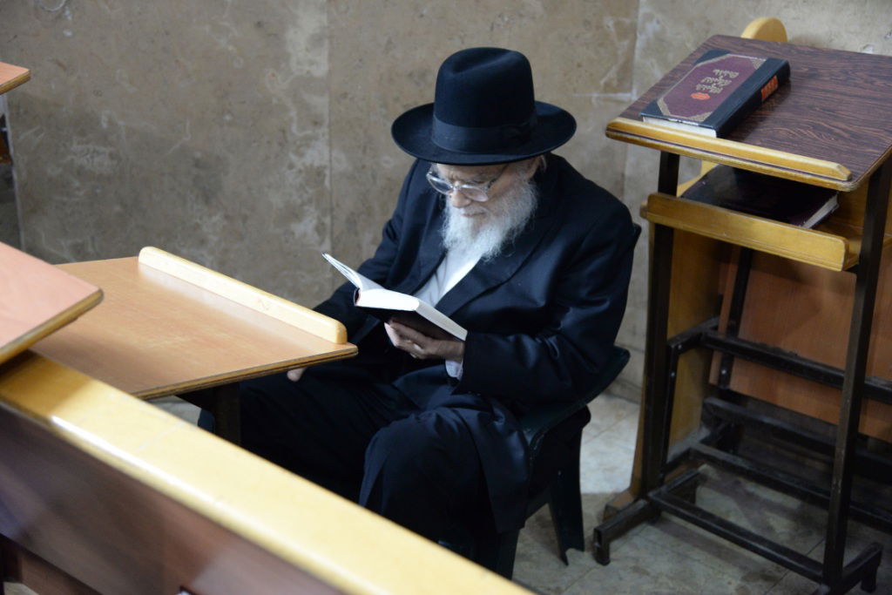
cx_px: 446
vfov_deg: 26.0
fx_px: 1289
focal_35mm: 52
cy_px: 298
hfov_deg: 38.2
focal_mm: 52
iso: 4000
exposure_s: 1/25
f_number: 4
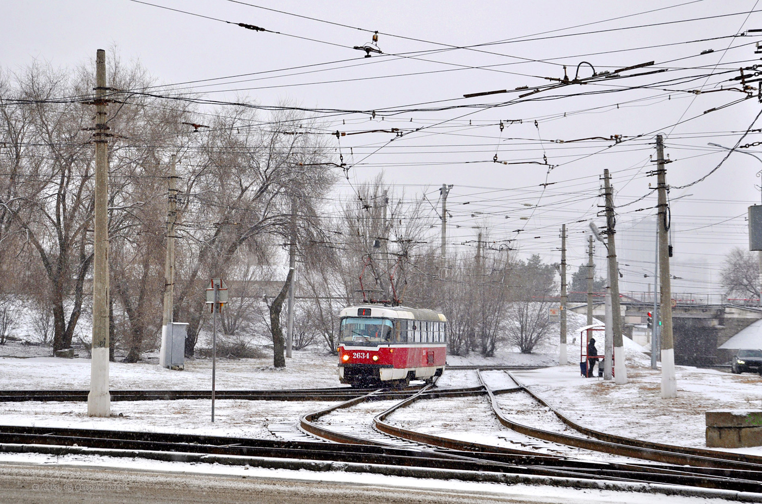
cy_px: 252
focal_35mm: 75
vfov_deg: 18.1
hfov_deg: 27.1
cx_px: 381
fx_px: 1584
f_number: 6.3
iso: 200
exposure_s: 1/320
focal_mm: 50
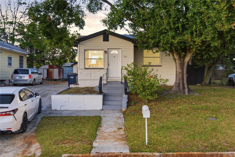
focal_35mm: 35
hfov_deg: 54.4
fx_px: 228
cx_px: 118
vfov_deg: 37.8
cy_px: 78
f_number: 9
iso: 250
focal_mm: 35
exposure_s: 1/4
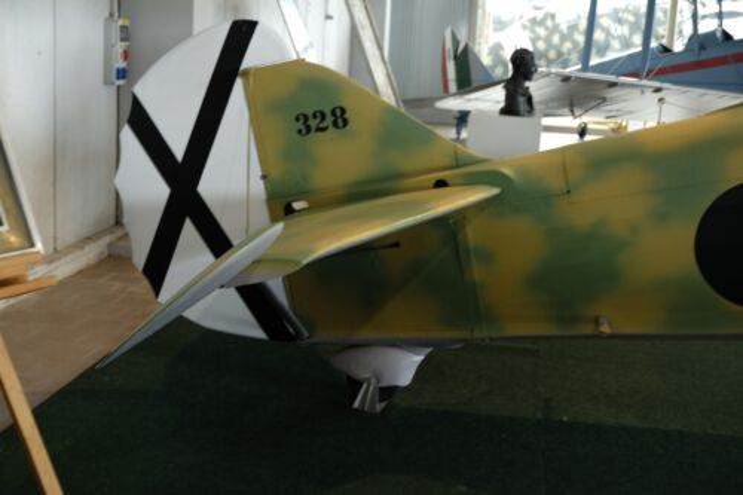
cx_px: 372
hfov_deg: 36.9
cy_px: 248
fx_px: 1114
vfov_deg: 25.0
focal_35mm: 54
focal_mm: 35.8
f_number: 3.6
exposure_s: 1/4
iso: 100
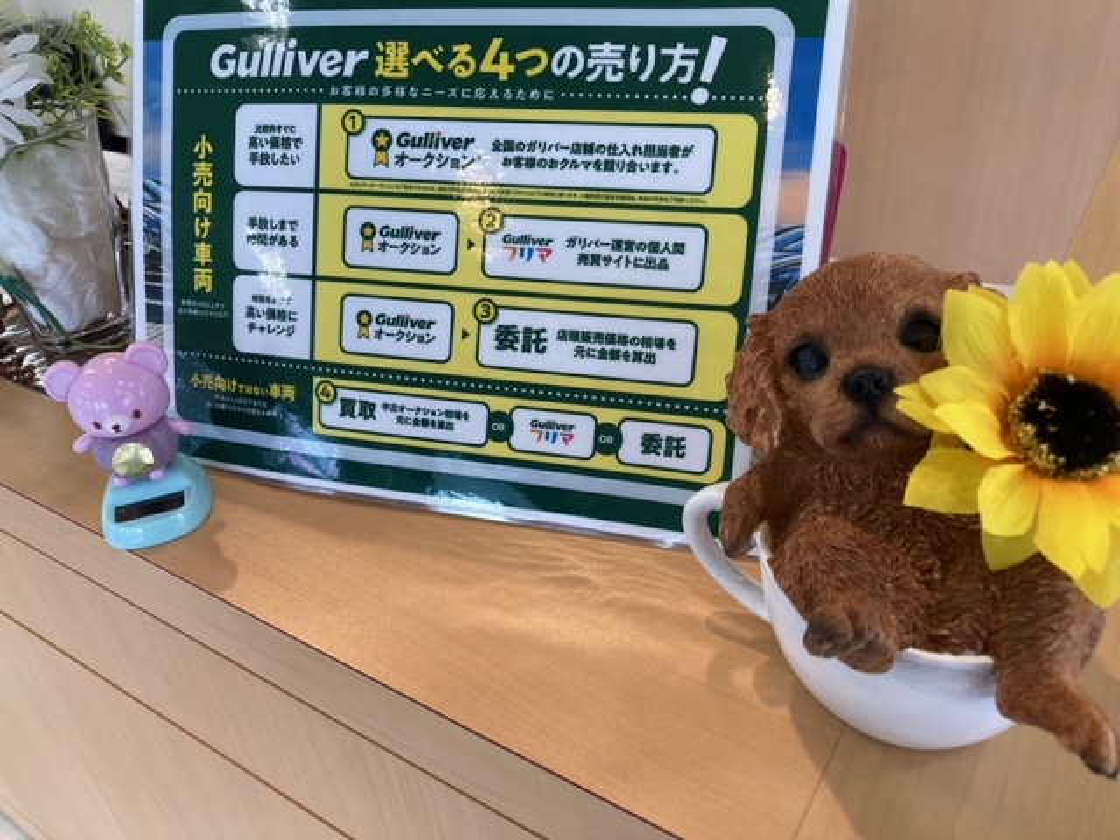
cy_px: 420
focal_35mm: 28
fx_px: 906
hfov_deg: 63.4
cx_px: 560
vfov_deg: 49.7
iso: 25
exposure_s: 1/100
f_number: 1.8
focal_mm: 3.99
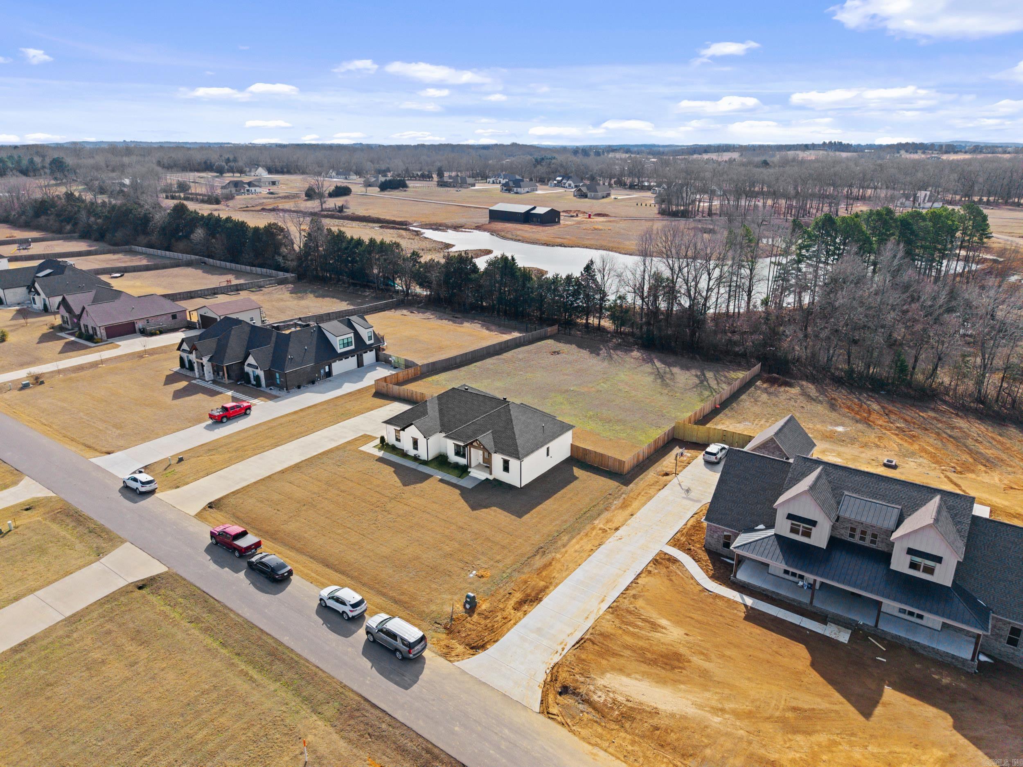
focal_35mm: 24
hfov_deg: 71.6
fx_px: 709
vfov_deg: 56.8
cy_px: 384
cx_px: 512
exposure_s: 1/100
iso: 200
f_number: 1.8
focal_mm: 8.67
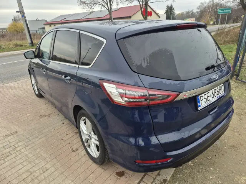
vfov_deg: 58.9
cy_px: 92
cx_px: 123
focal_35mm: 23
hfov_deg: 73.9
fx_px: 163
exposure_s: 1/213
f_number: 1.8
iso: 25
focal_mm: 5.4
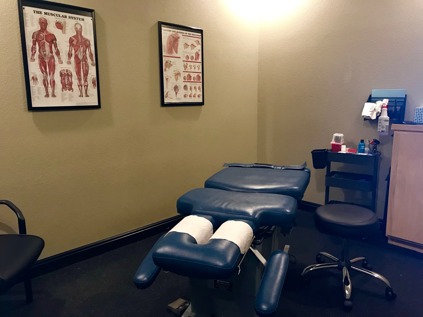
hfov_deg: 63.4
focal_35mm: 28
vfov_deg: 49.7
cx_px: 212
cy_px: 158
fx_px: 342
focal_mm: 3.99
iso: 100
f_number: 1.8
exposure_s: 1/9
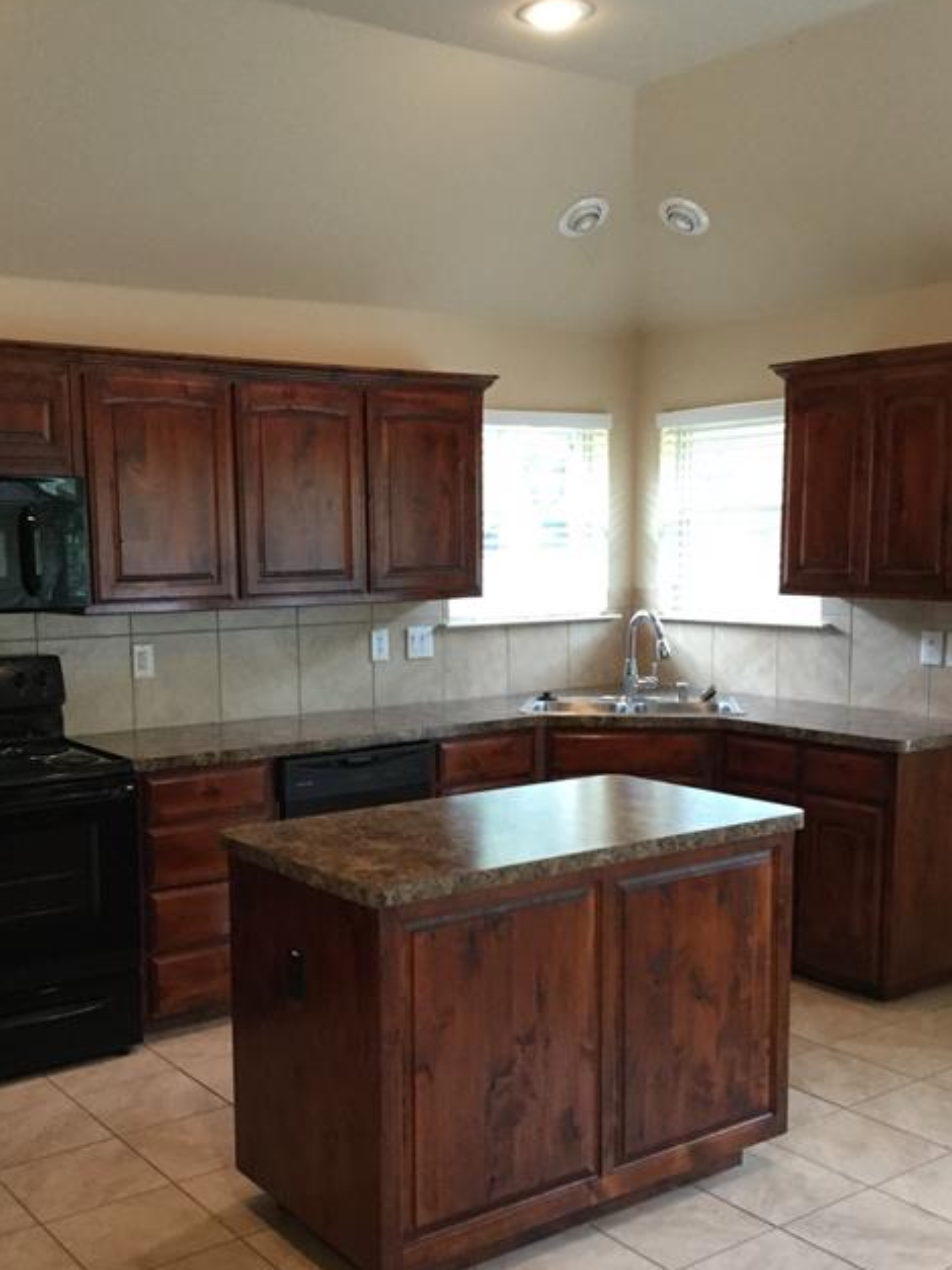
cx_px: 403
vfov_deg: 48.8
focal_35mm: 38
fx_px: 1394
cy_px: 721
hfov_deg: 37.6
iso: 160
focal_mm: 3.3
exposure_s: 1/30
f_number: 2.4
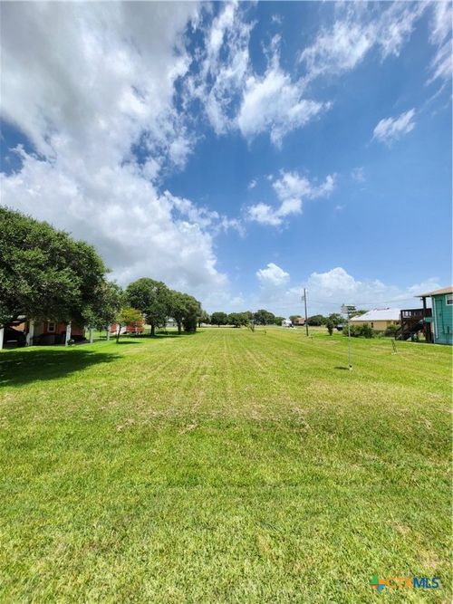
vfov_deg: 106.2
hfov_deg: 89.9
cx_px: 226
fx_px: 227
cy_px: 302
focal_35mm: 13
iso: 32
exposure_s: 1/1099
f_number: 2.2
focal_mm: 1.74
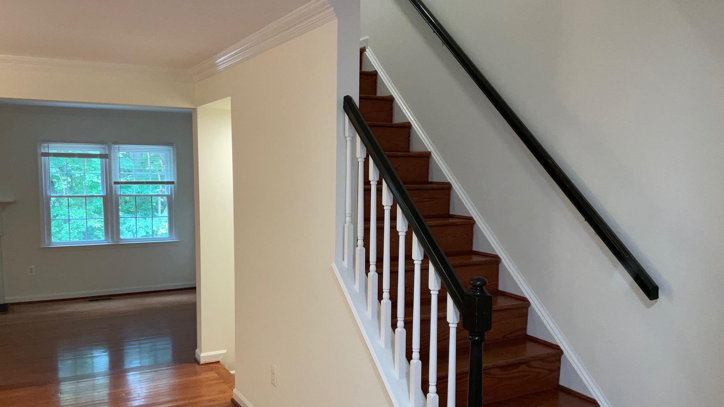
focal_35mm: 32
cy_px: 244
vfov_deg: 36.5
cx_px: 361
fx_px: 614
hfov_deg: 61.0
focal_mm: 3
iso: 40
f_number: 1.8
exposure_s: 1/60
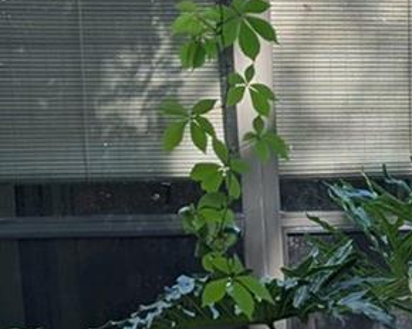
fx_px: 1573
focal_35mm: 129
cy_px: 434
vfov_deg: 11.6
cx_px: 564
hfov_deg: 14.2
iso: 19
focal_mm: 6.9
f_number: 1.68
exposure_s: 1/1095
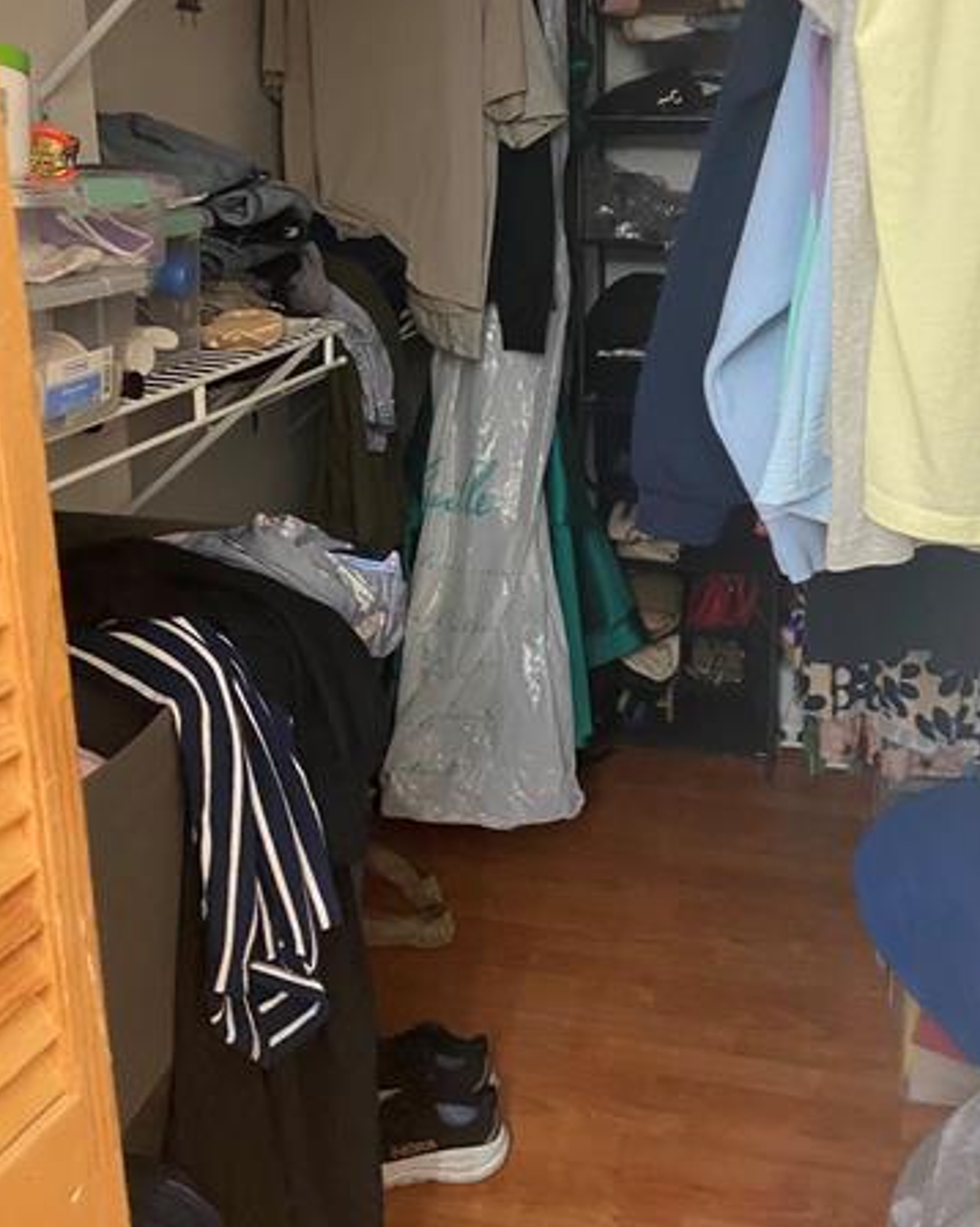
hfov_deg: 43.2
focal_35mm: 34
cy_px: 471
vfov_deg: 52.4
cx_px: 572
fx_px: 1234
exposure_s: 1/40
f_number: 1.8
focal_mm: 4.25
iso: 500
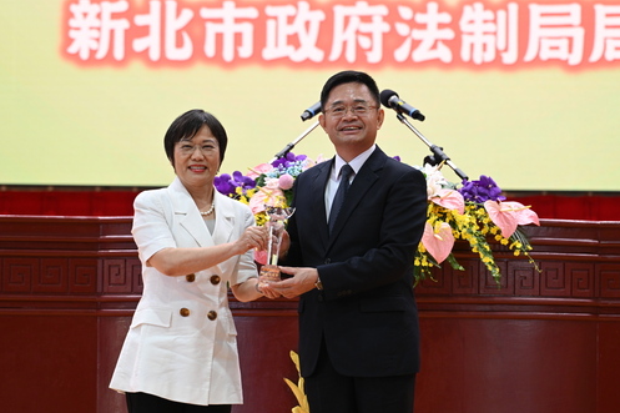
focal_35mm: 272
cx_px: 309
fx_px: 4683
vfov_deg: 5.0
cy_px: 207
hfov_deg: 7.6
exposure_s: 1/125
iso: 2000
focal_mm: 270
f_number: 6.3
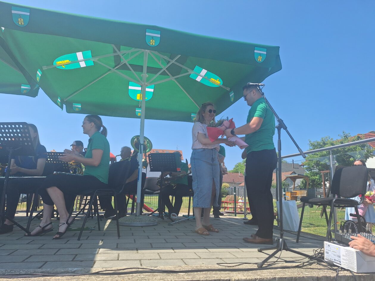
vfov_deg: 58.9
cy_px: 140
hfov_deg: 73.9
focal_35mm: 23
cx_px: 188
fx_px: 249
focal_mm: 5.54
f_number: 1.8
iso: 40
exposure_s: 1/1818
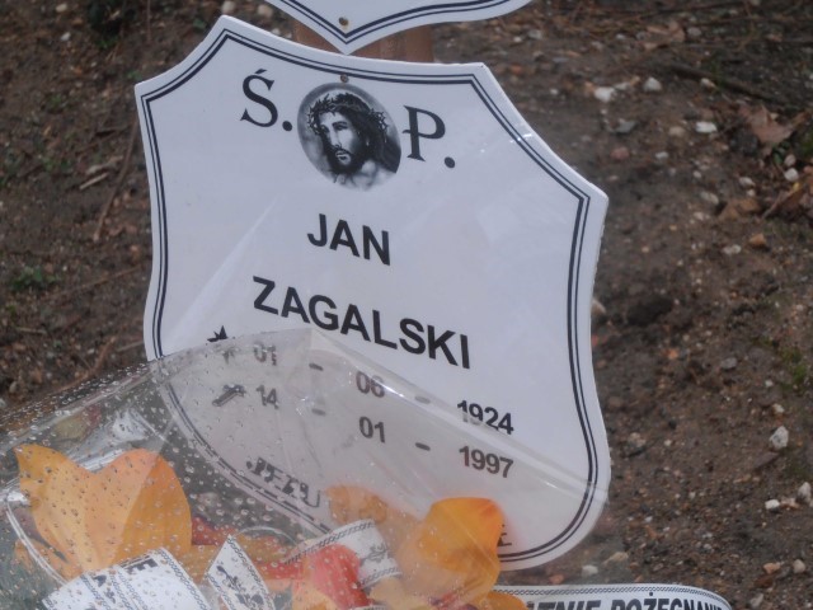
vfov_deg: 10.7
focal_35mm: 138
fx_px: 3241
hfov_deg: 14.3
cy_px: 305
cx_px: 406
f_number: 5.8
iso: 125
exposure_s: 1/80
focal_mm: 24.39
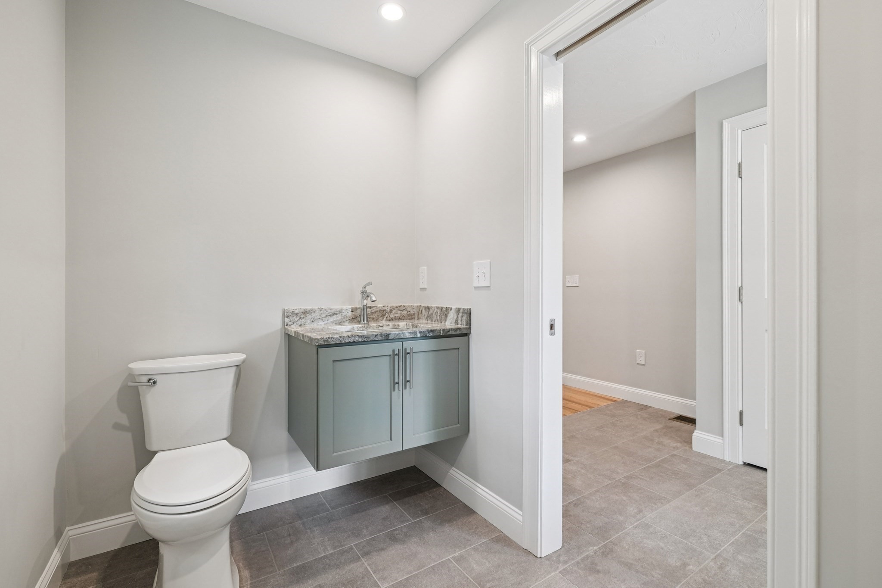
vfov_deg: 77.3
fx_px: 367
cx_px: 441
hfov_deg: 100.4
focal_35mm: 15
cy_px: 294
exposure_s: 1/15
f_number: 5.6
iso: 200
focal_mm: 10
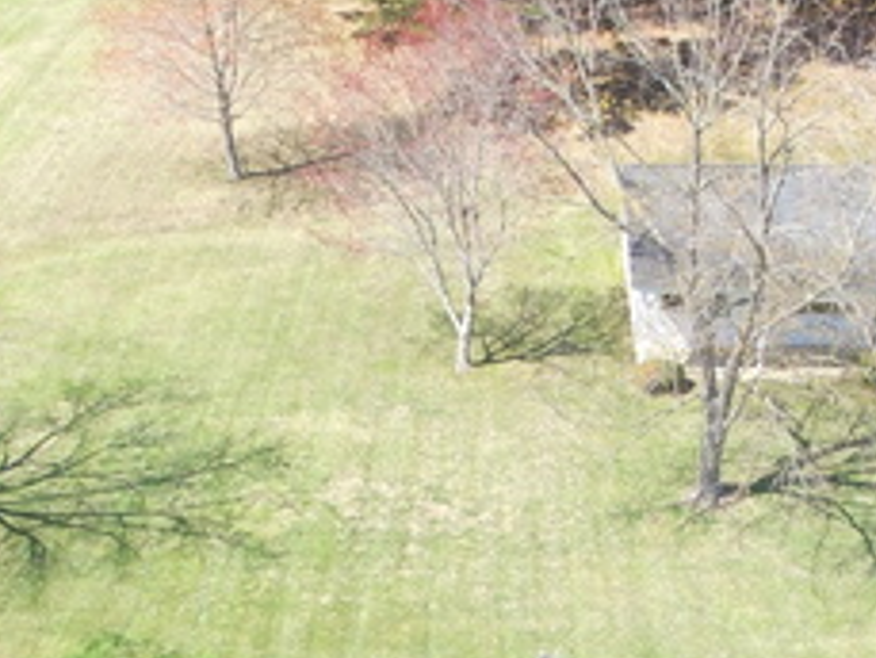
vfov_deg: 25.8
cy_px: 580
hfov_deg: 34.9
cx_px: 476
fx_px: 1393
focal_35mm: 55
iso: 100
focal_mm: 3.61
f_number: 2.8
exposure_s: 1/343
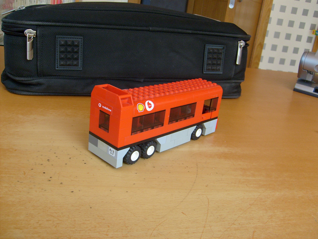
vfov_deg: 40.7
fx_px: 322
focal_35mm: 35
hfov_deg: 52.6
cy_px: 120
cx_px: 159
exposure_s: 1/45
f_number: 2.8
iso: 80
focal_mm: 5.8
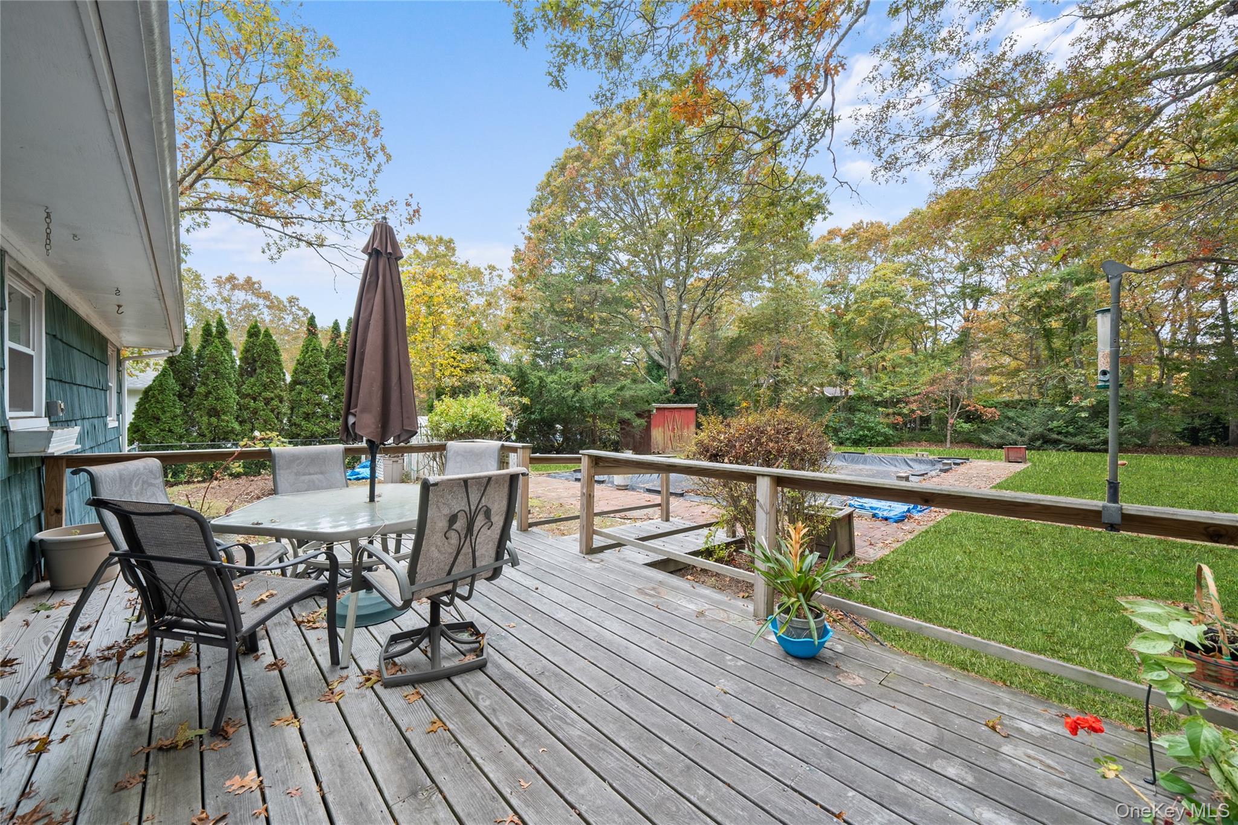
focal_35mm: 13
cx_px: 619
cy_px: 412
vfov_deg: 85.4
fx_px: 447
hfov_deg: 108.3
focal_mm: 13
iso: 400
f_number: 9
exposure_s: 1/15
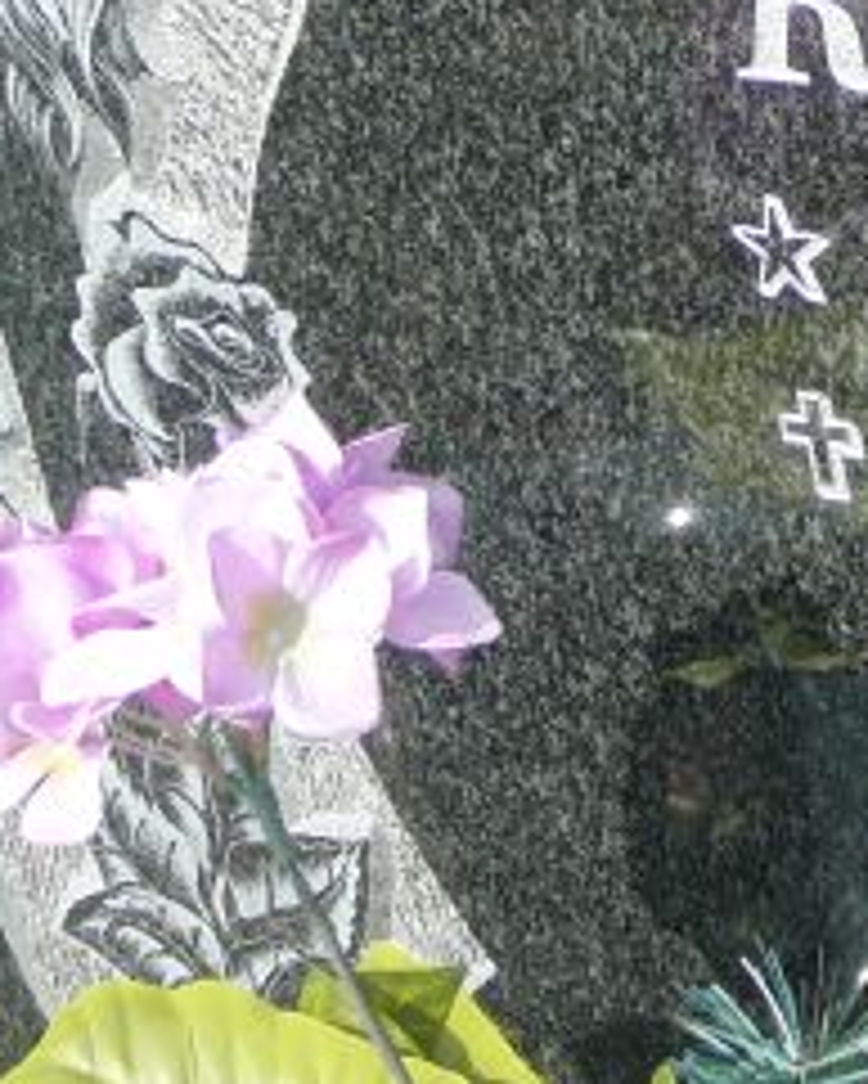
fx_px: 4076
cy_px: 126
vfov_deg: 15.0
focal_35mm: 127
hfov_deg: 11.8
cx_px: 1147
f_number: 3.4
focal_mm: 7.3
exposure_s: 1/640
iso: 80
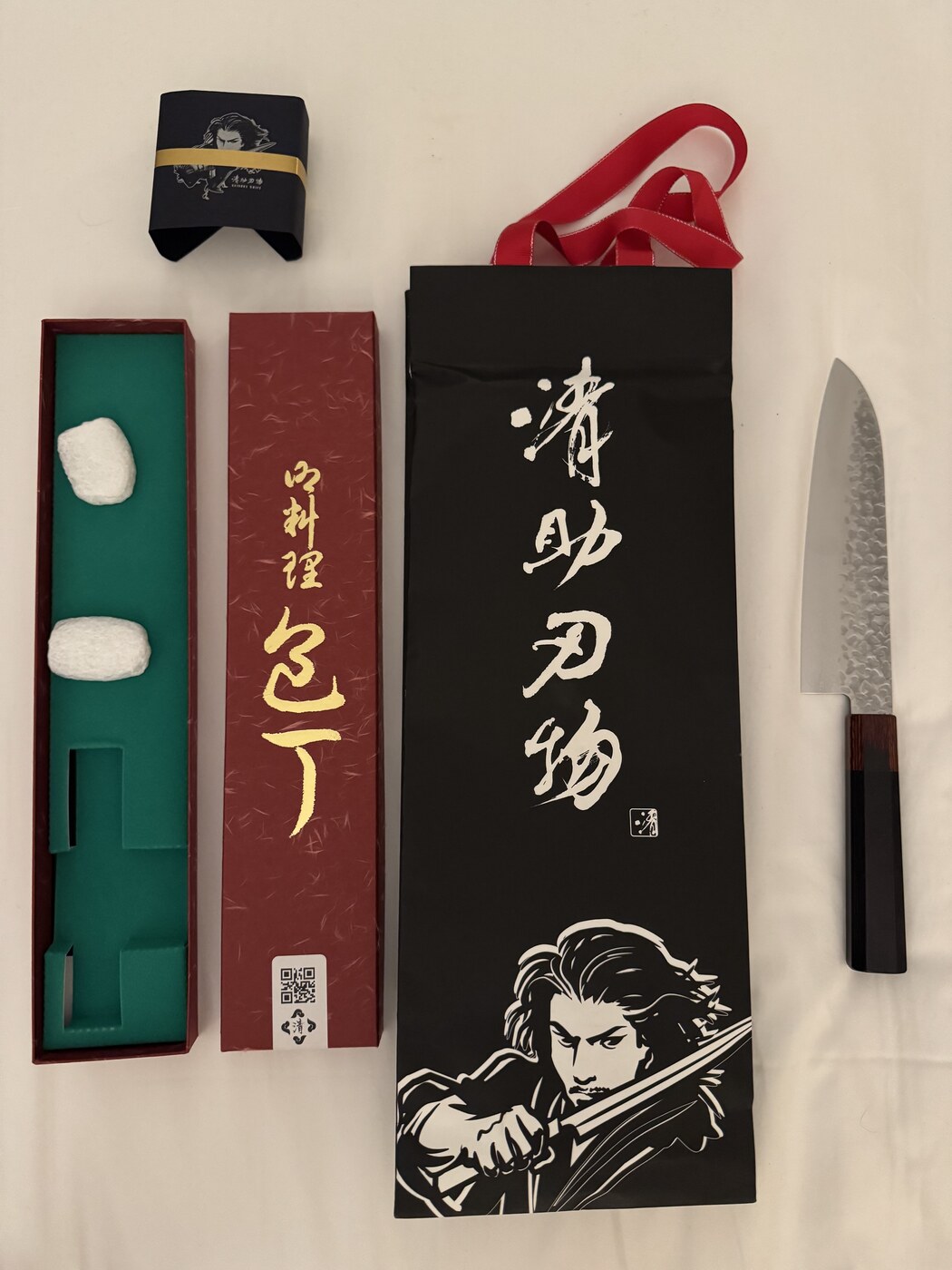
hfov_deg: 56.8
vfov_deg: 71.6
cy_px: 635
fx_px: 880
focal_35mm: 24
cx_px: 476
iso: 1000
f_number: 1.78
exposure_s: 1/33
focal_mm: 6.76
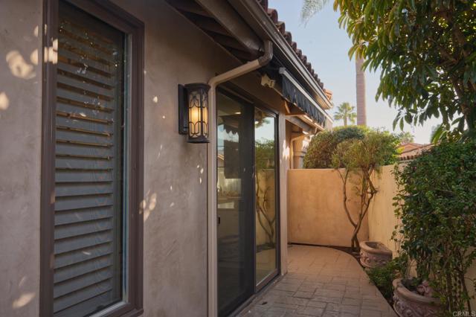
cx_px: 238
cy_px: 158
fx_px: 396
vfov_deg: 43.6
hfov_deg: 62.0
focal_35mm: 30
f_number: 11
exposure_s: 1/40
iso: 100
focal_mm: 30
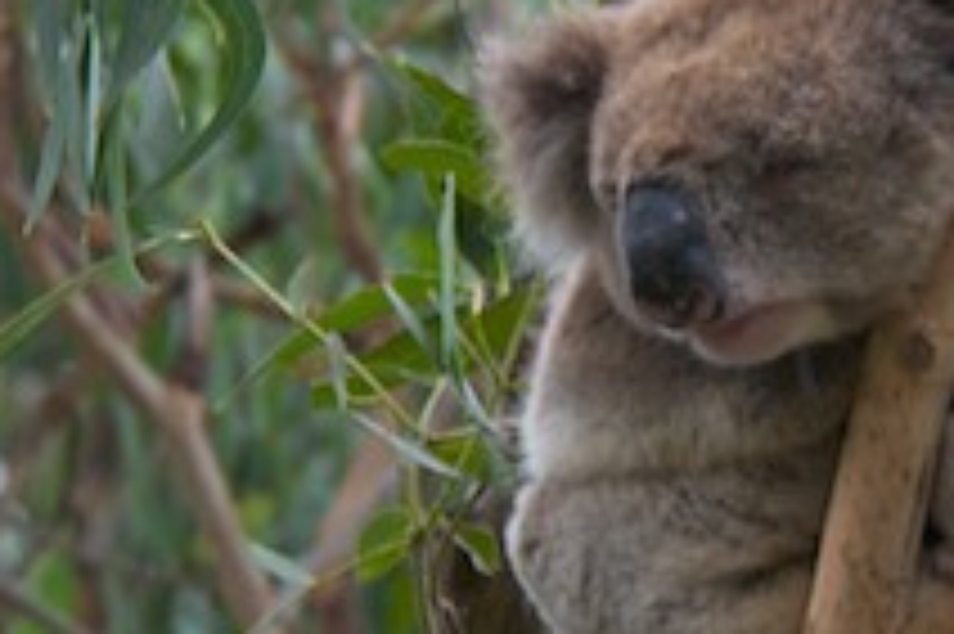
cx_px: 1264
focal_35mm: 829
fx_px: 21962
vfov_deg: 1.7
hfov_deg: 2.5
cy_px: 499
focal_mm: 195
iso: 250
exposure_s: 1/125
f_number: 5.6
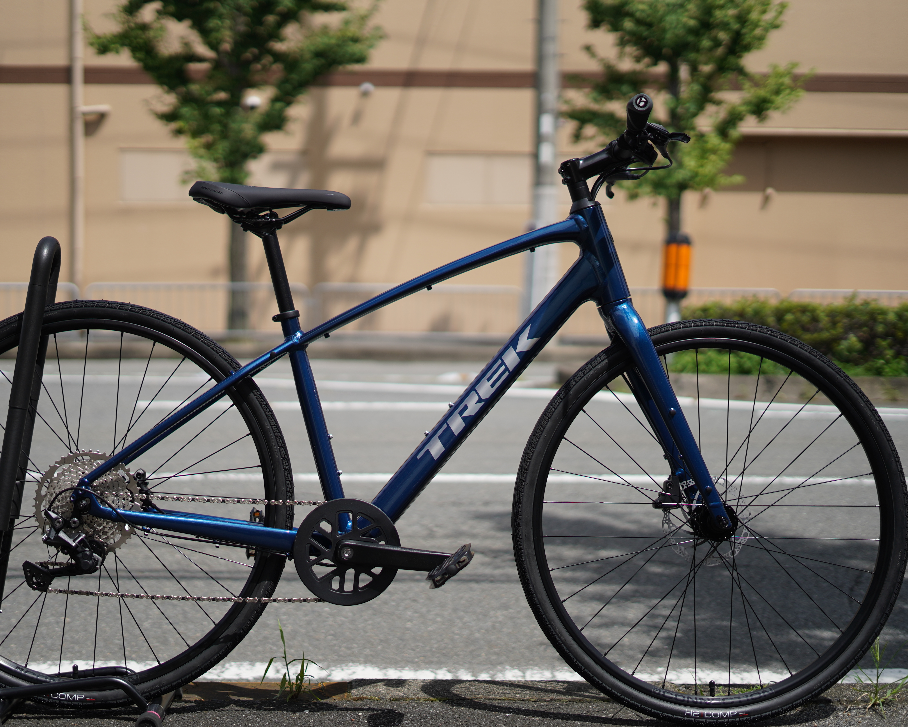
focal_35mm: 57
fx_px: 1532
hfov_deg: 33.0
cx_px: 413
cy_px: 364
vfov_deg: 26.7
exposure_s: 1/6400
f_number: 1.8
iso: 100
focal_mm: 50
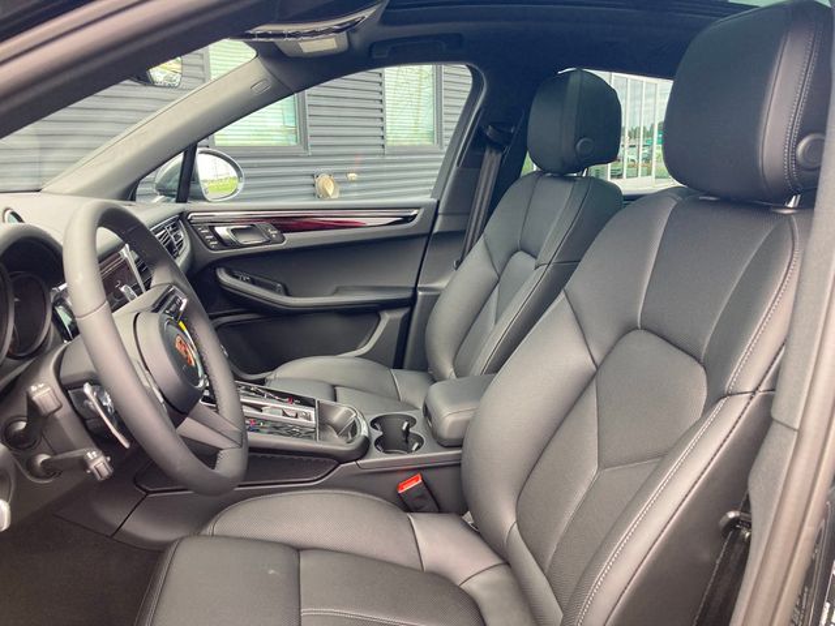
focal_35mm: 28
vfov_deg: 49.7
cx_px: 418
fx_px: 675
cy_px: 313
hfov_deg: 63.4
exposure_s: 1/121
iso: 80
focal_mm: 3.99
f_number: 1.8
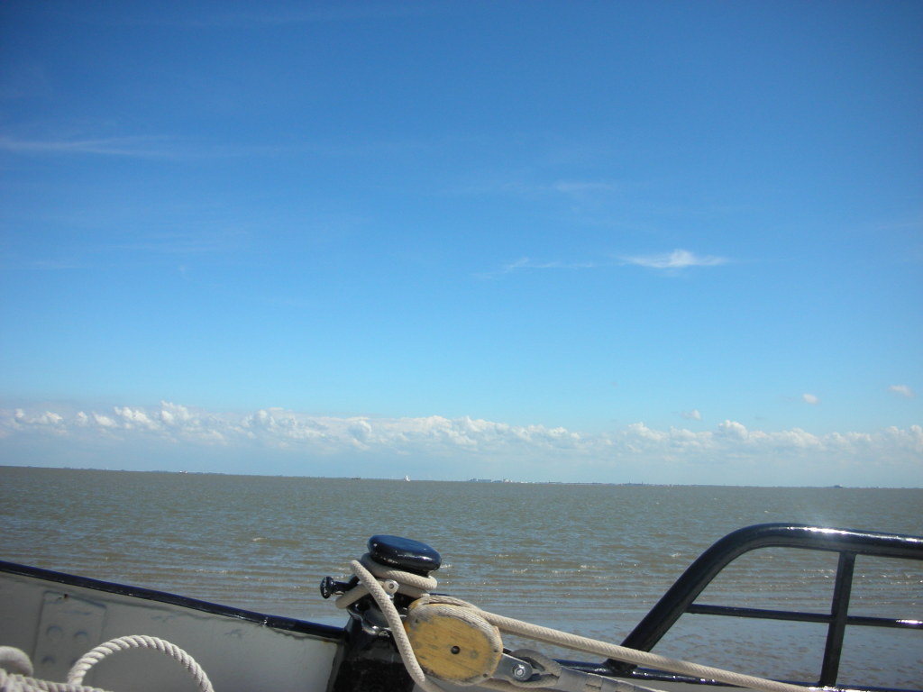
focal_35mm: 35
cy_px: 346
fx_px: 933
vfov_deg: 40.7
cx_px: 462
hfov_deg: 52.6
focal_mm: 5.8
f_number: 8.5
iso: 50
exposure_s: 1/120
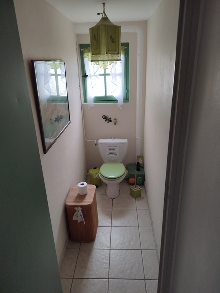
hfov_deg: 56.8
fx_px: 203
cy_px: 146
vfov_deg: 71.6
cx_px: 110
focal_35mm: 24
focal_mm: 5.89
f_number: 1.89
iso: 64
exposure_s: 1/33
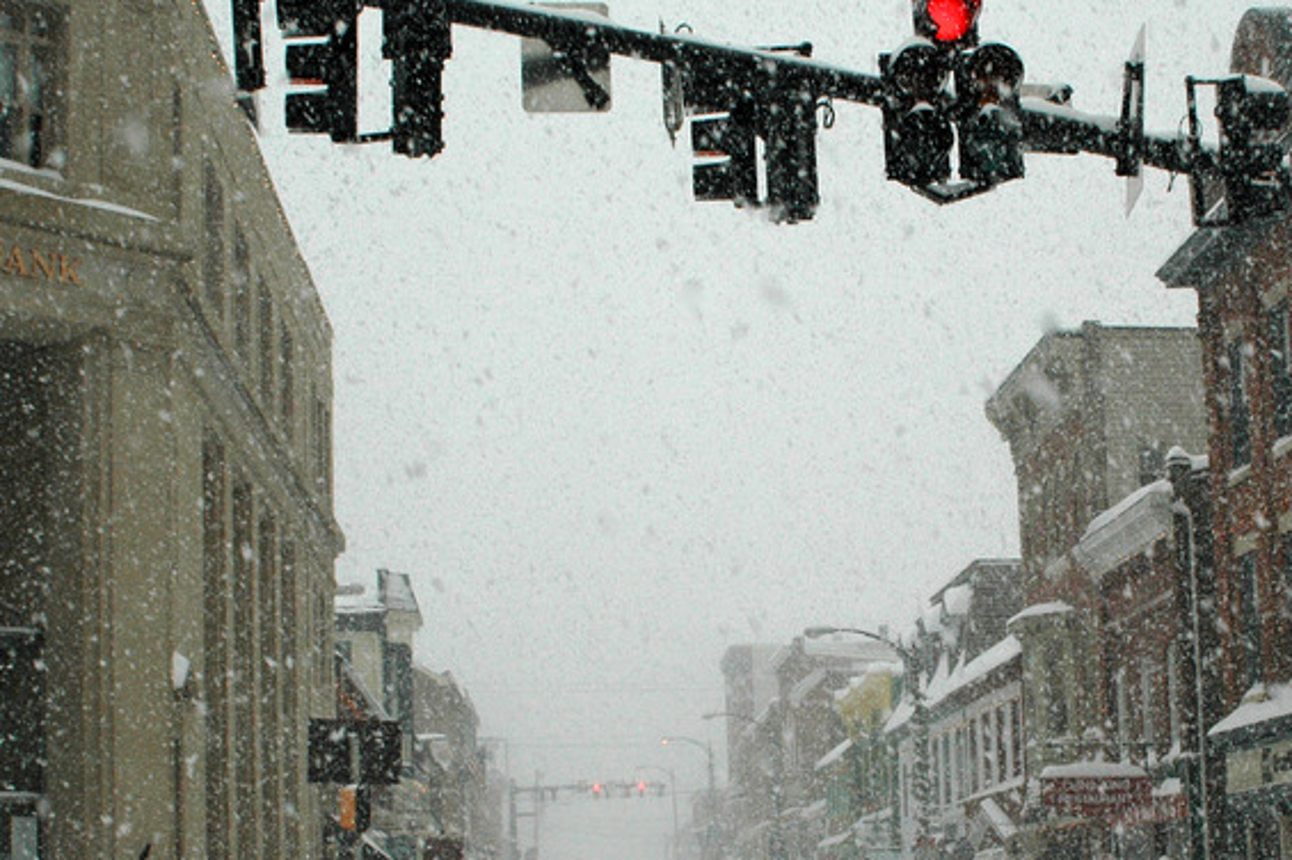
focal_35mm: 67
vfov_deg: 20.2
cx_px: 812
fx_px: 2403
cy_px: 629
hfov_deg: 30.0
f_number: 10
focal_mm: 28
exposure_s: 1/400
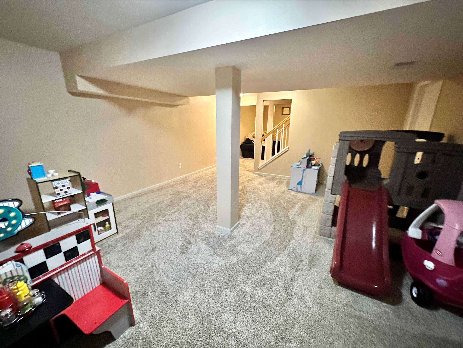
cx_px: 232
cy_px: 174
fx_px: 187
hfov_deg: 102.1
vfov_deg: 85.7
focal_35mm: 14
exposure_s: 1/43
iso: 1250
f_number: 2.2
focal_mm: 2.22
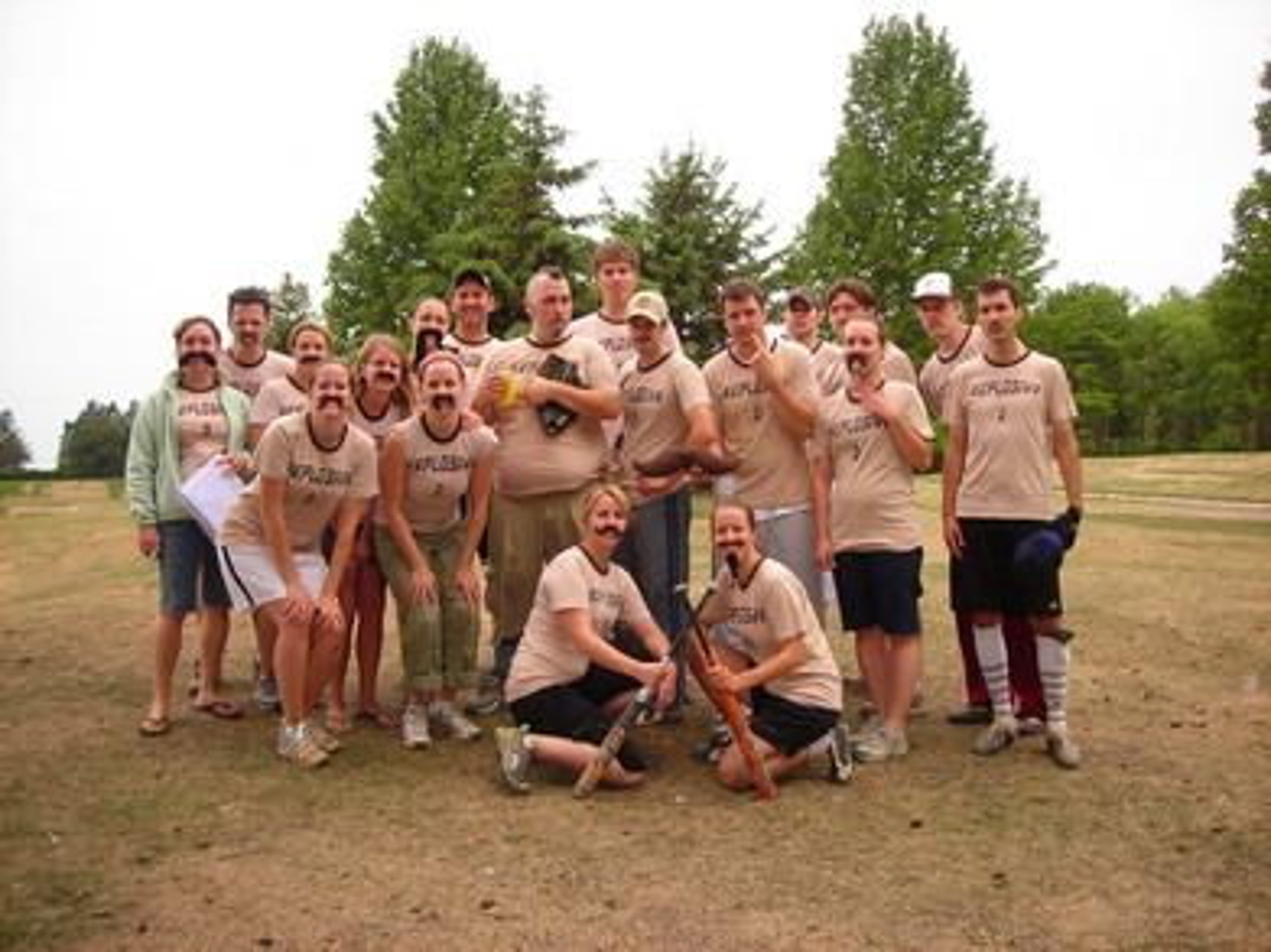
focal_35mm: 38
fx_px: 1395
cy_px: 476
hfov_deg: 49.0
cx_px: 636
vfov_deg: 37.7
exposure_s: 1/258
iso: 70
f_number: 3.2
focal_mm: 6.3
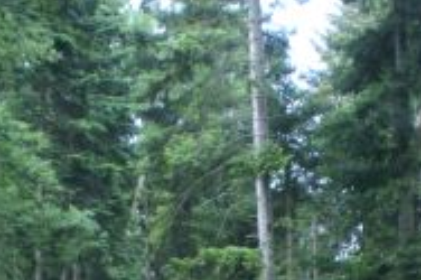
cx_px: 202
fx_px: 1671
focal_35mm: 143
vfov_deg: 9.2
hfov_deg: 14.4
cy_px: 477
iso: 100
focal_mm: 28
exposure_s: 1/50
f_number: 3.5
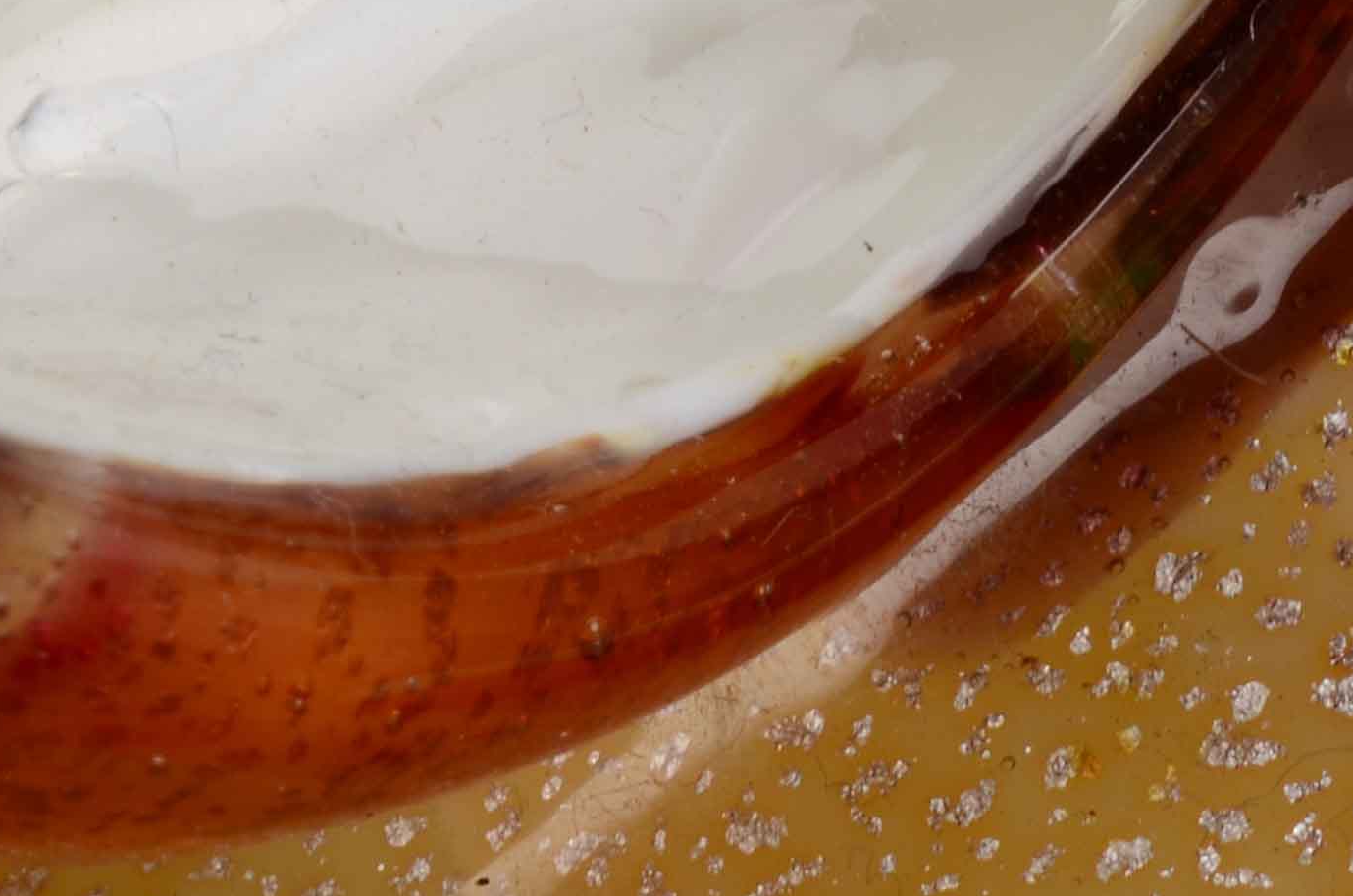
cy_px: 57
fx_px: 11055
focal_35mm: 295
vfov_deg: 4.6
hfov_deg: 7.0
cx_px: 1431
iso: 100
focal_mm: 55
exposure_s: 1/160
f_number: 29
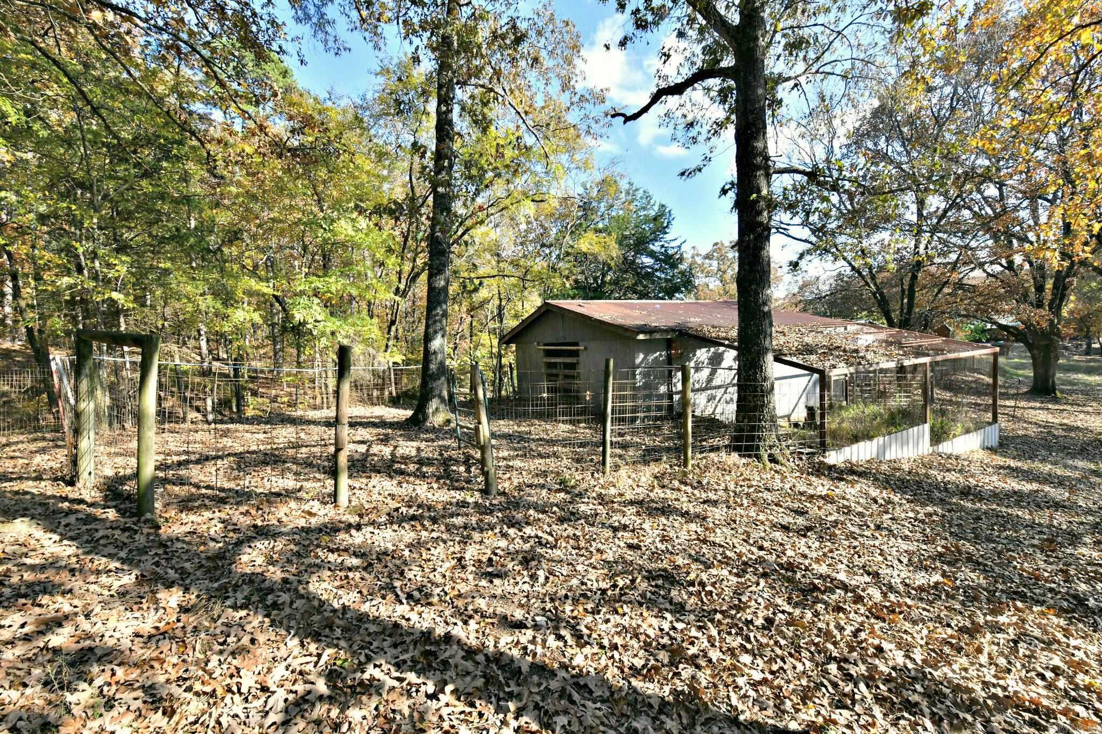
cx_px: 551
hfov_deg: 104.3
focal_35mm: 14
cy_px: 367
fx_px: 428
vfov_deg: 81.2
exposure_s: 1/1000
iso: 2500
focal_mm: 14
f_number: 16
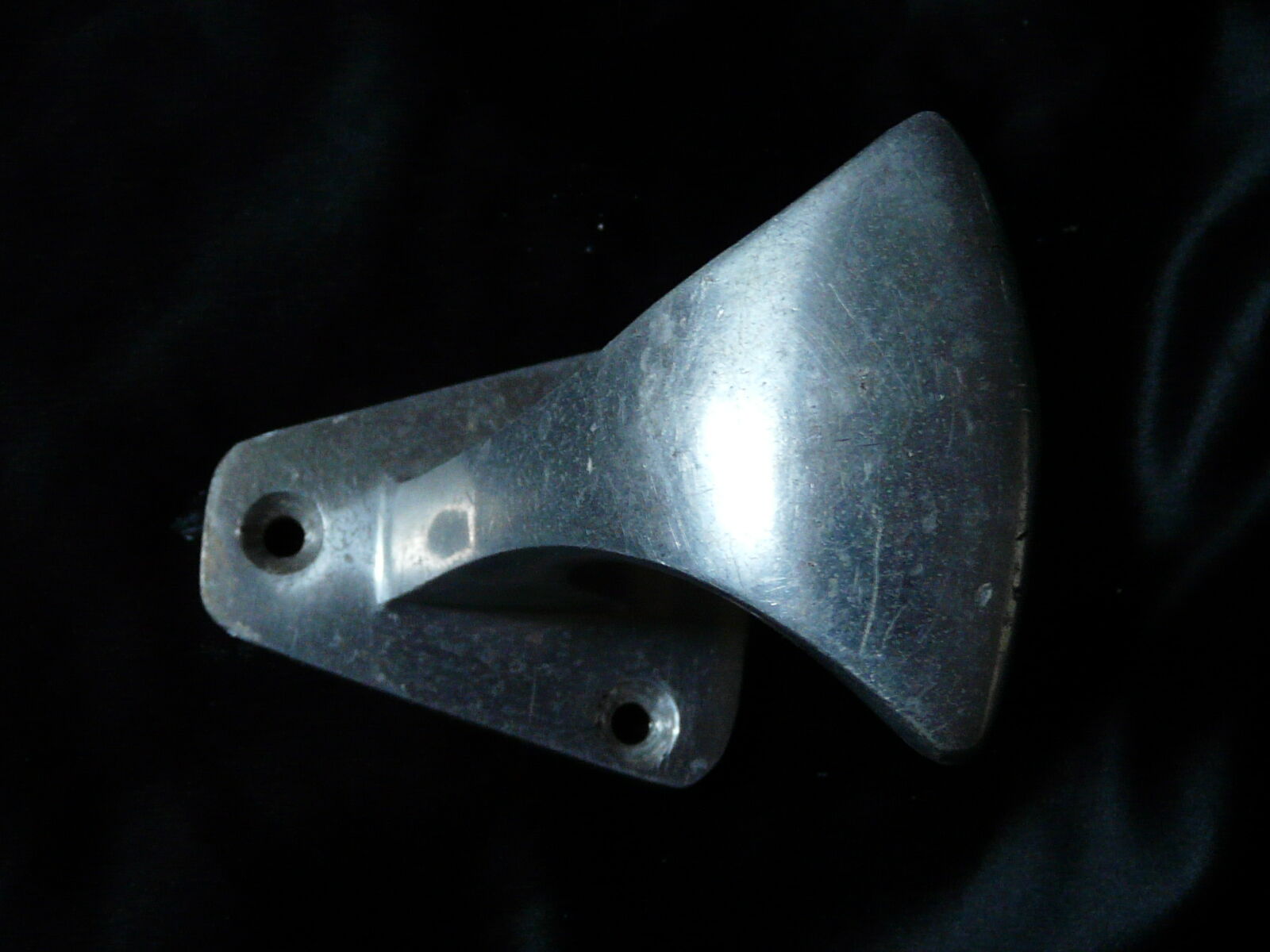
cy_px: 476
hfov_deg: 41.2
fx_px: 1688
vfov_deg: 31.5
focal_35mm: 46
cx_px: 635
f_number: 2.8
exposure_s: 1/30
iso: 200
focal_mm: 4.7
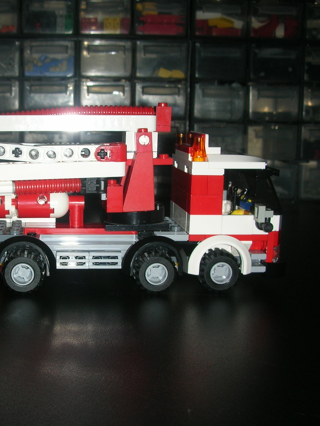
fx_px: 579
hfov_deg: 30.1
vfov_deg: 40.4
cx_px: 59
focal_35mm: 47
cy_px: 213
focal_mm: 5.8
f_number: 3
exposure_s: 1/60.1
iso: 50
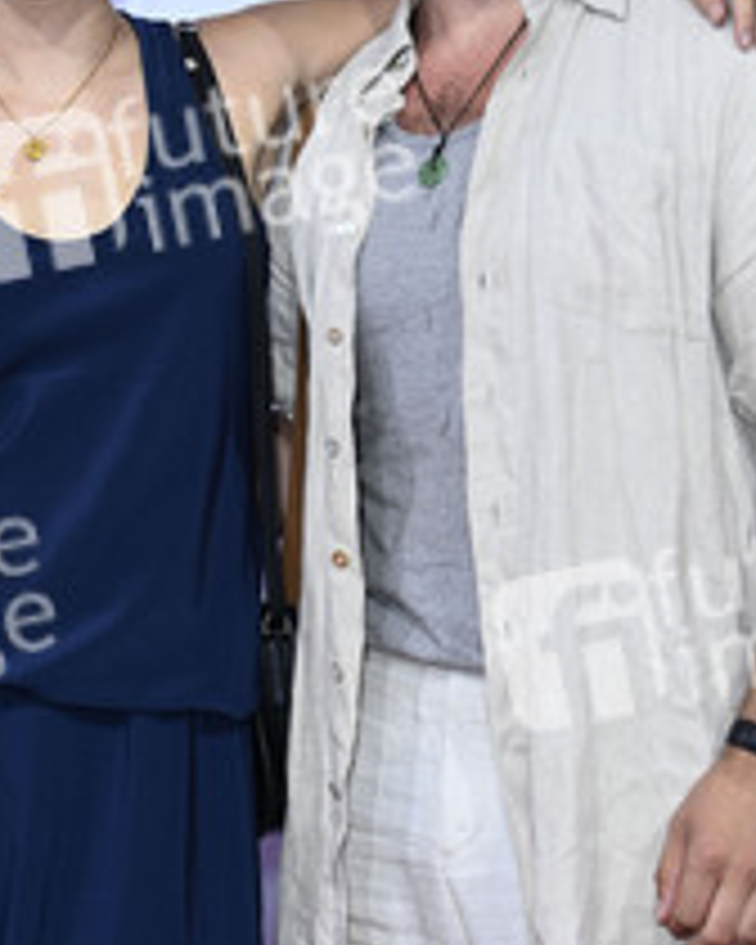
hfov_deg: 12.3
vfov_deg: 15.4
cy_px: 400
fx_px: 3496
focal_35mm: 125
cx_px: 315
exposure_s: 1/200
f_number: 5.6
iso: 800
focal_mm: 70
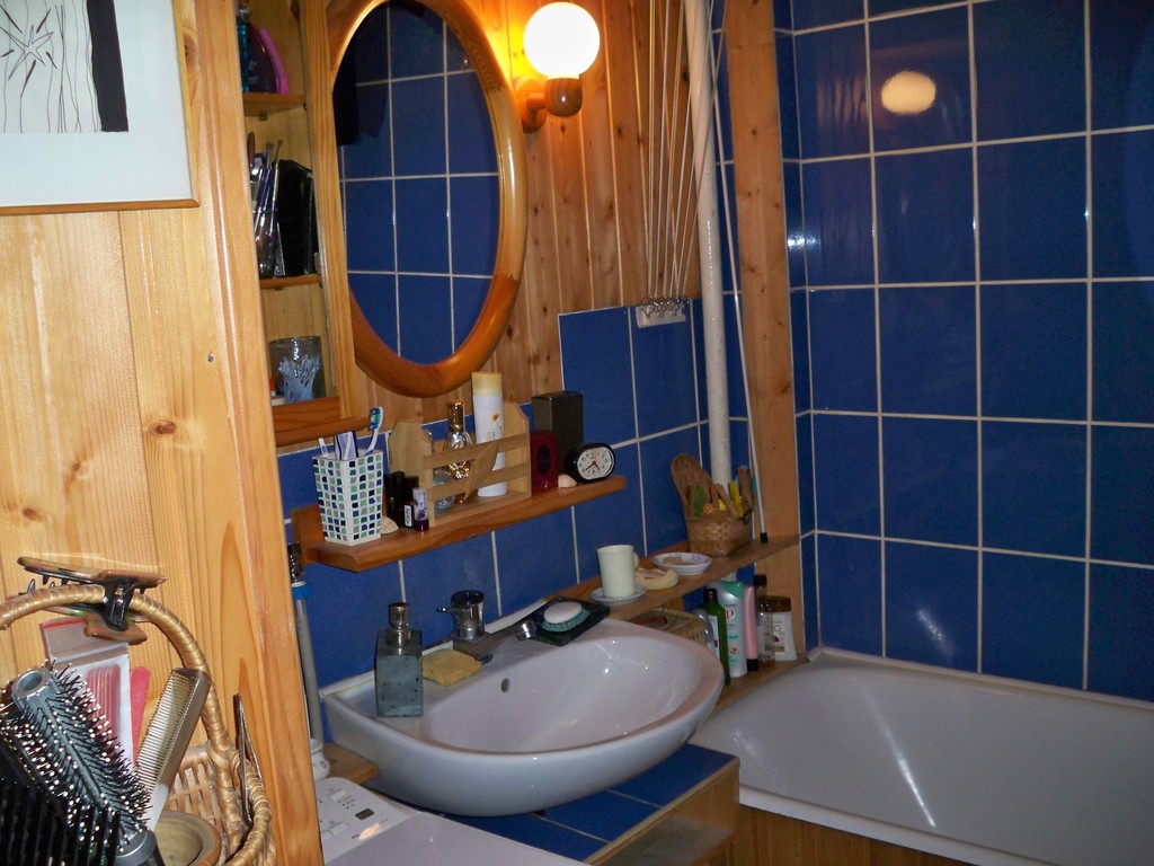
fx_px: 1167
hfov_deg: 52.6
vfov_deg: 40.7
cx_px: 577
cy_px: 433
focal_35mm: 35
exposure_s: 1/60
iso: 200
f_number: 3.1
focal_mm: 6.3
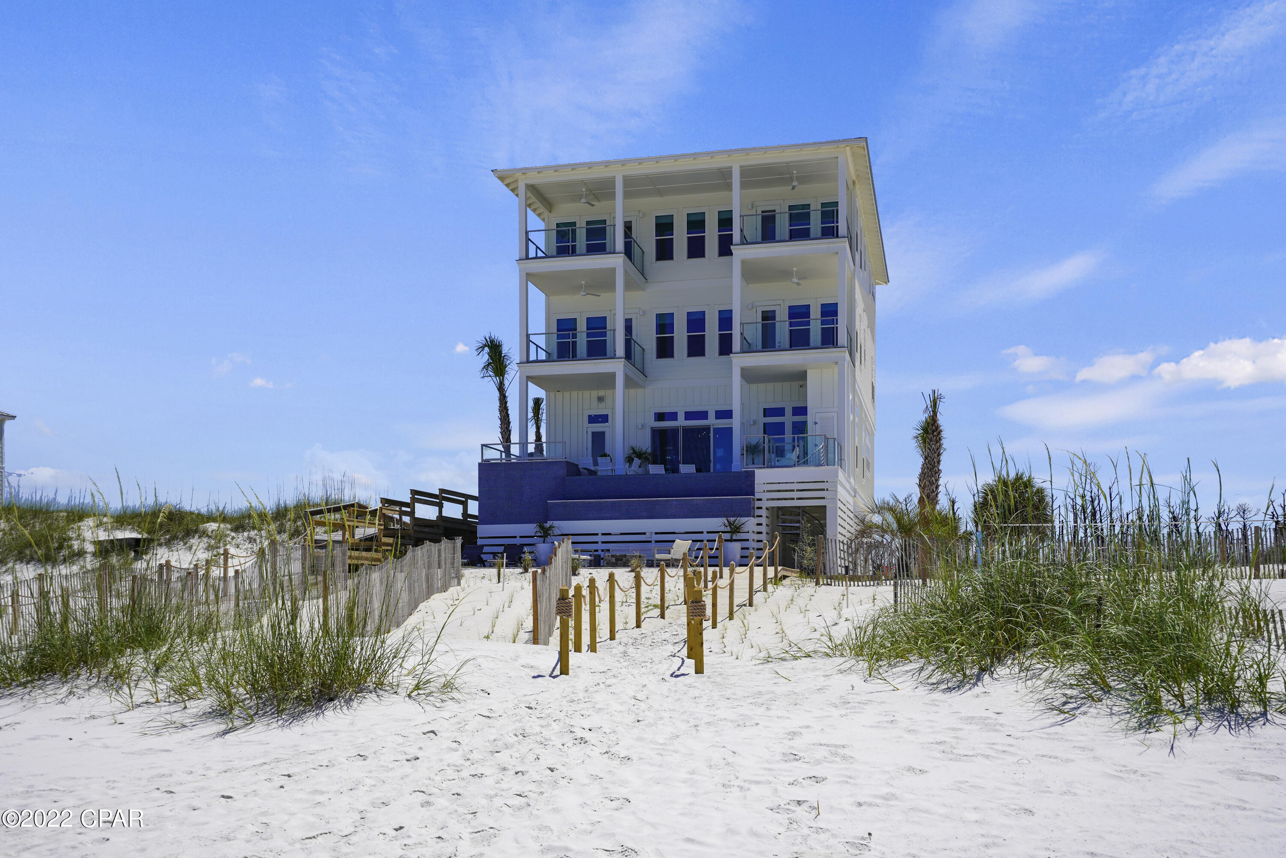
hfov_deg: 54.4
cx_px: 643
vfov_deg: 37.9
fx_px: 1250
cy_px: 429
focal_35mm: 35
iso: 100
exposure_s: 1/250
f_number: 10
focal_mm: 35
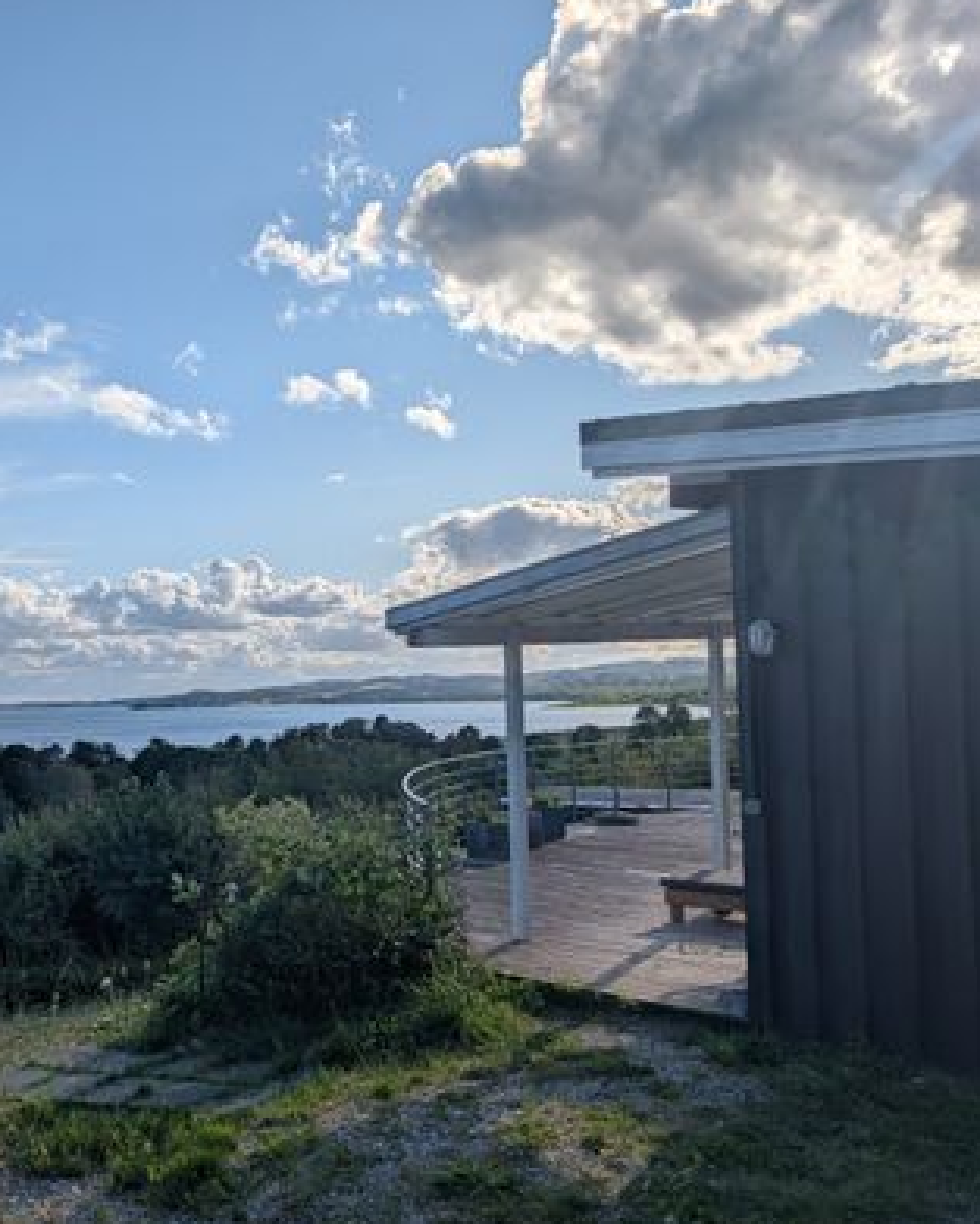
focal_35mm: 36
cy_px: 673
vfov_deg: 50.2
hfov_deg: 39.4
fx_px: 1305
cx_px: 185
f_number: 1.68
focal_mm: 6.9
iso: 23
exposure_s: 1/4292
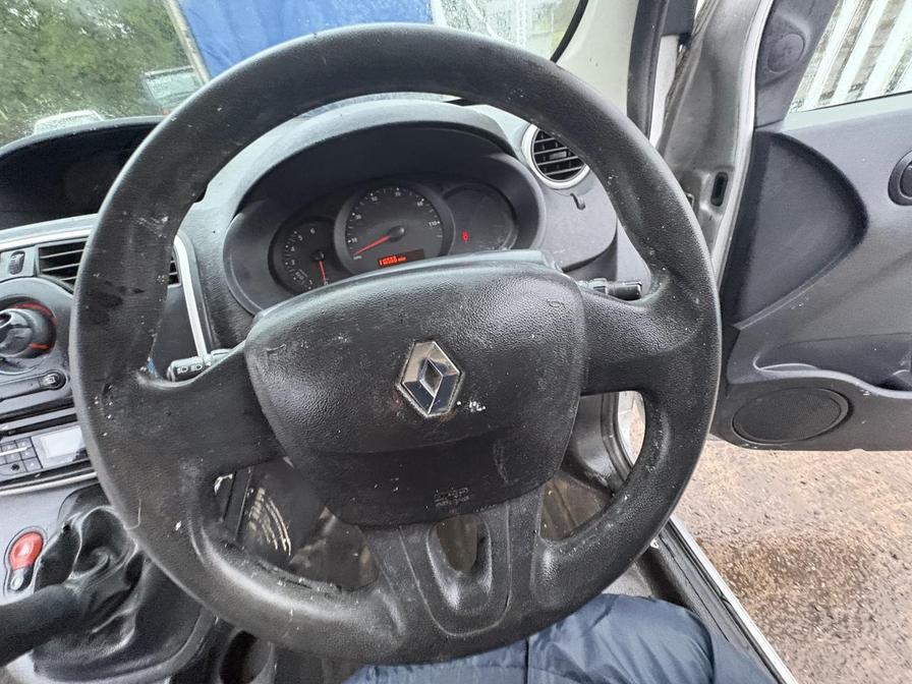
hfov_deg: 102.1
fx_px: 369
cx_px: 456
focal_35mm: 14
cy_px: 342
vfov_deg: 85.7
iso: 800
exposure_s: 1/55
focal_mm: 2.22
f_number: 2.2
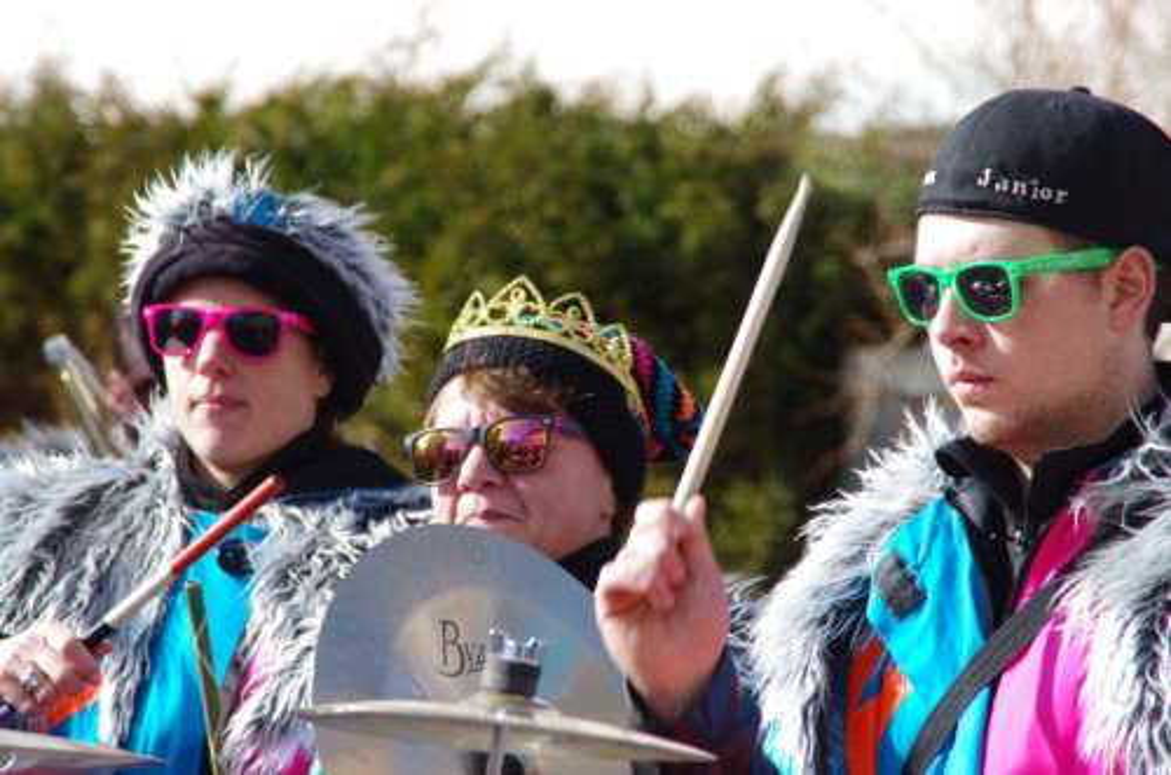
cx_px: 586
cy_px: 388
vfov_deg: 4.6
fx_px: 9737
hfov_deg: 6.9
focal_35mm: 300
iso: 400
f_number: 10
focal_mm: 200
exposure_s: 1/250
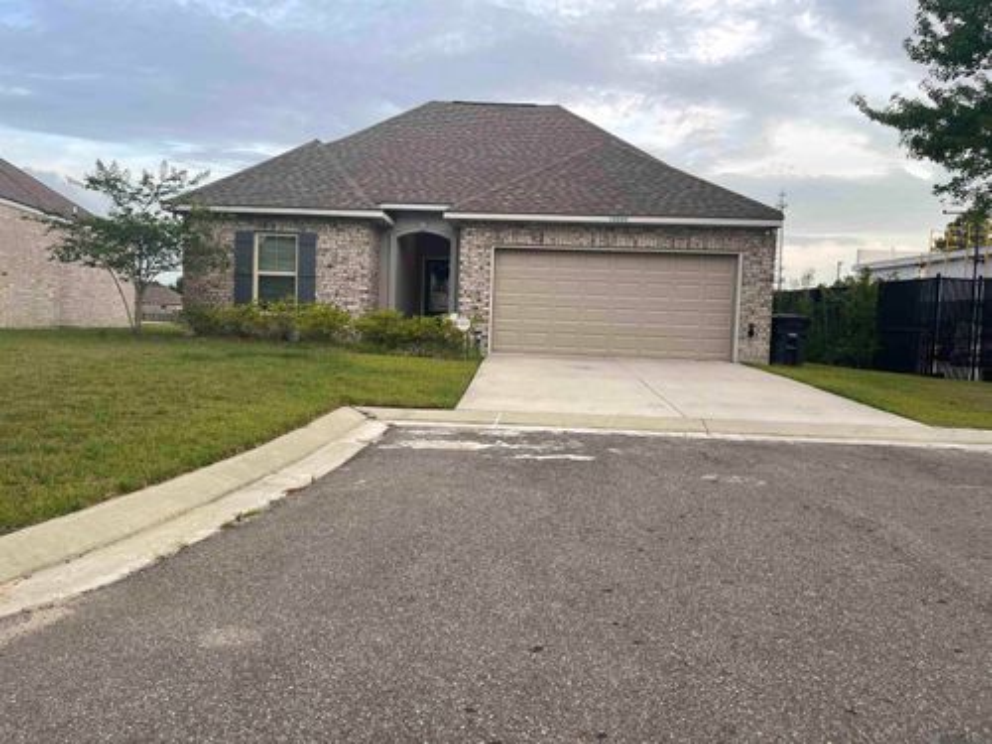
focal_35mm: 26
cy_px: 372
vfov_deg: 53.1
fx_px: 745
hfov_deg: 67.3
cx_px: 496
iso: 32
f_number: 1.6
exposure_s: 1/132
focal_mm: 5.1
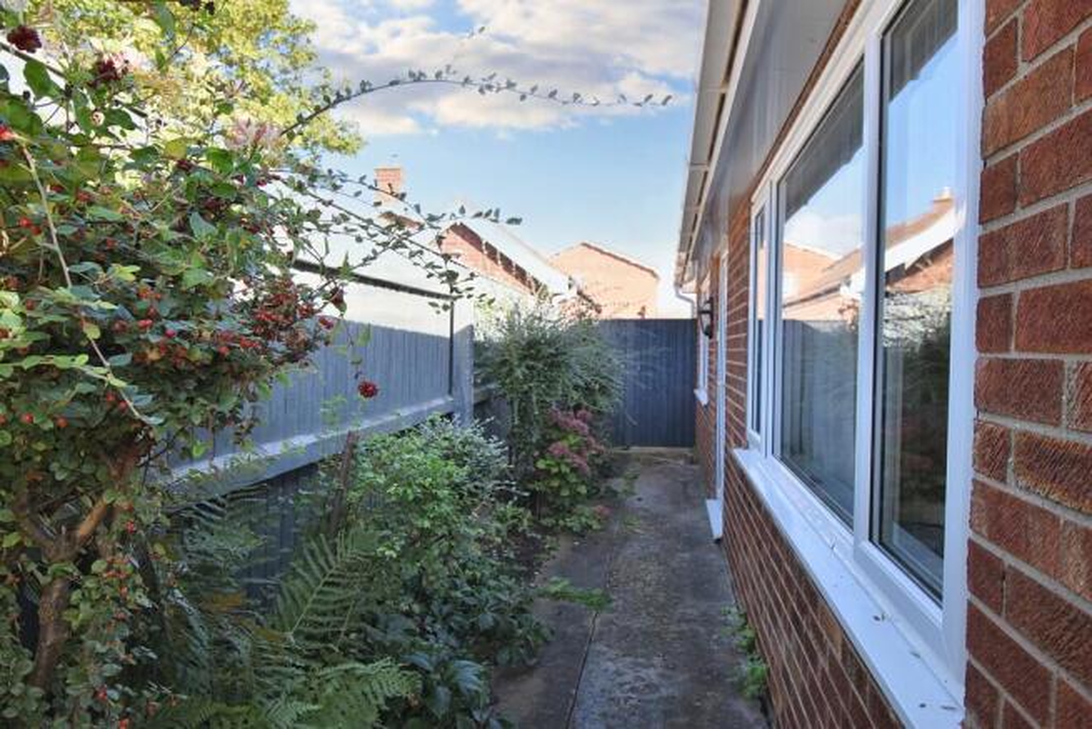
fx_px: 637
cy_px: 364
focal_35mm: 21
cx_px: 546
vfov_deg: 59.5
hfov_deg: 81.2
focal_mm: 14
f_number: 5.3
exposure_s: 1/125
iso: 100
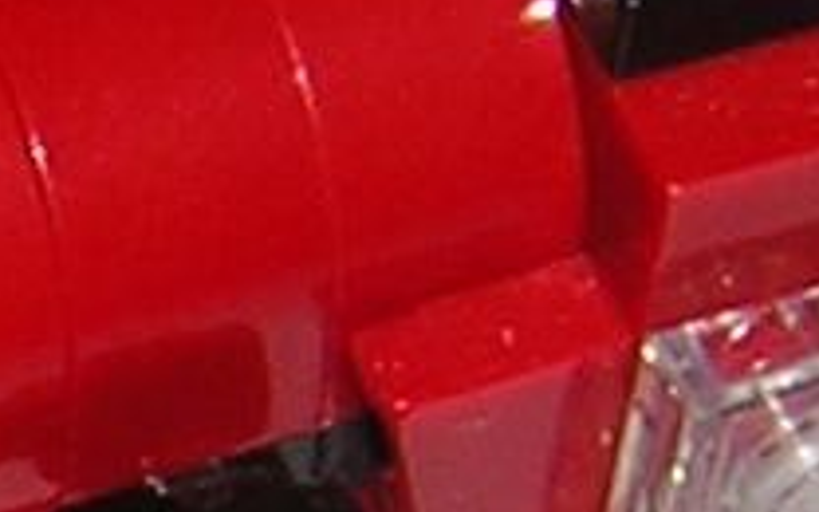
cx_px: -331
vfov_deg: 4.5
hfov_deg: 7.1
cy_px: 457
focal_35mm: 293
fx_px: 6540
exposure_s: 1/60.1
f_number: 5.2
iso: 100
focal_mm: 4.7
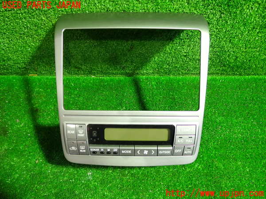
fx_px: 231
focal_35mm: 30
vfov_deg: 46.8
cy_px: 100
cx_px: 133
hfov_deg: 60.0
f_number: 2.3
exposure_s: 1/30
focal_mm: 5.4
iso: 400
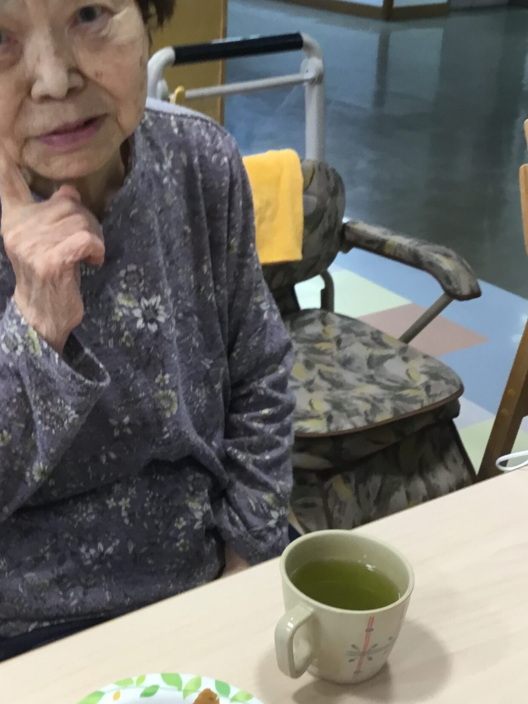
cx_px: 160
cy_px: 368
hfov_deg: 30.0
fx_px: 976
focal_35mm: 48
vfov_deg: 39.6
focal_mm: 3.3
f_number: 2.4
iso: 64
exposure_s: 1/30
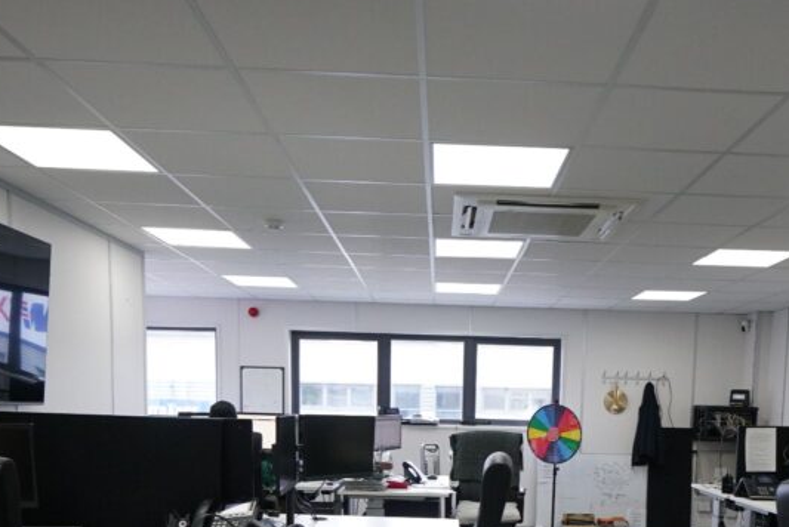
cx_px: 487
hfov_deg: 52.6
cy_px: 498
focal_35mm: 36
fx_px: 789
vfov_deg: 34.3
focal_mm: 16
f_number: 4
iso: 2000
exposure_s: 1/160
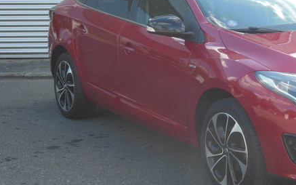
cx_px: 238
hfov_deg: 22.5
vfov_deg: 14.3
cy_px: 50
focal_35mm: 91
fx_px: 734
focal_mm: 8.9
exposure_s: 1/320
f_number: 4
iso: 125
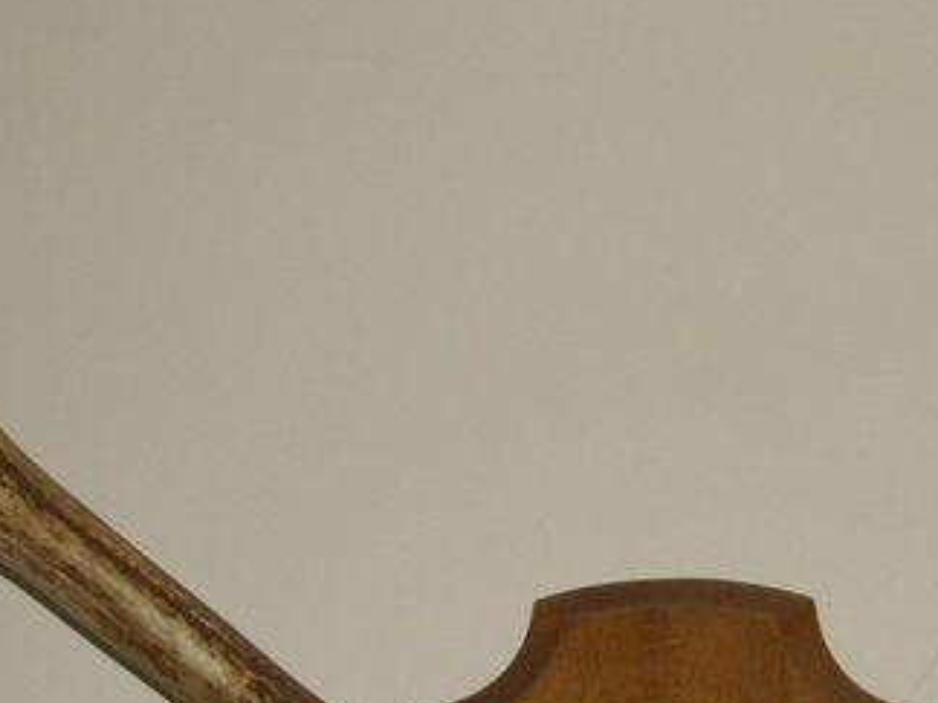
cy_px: 440
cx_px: 730
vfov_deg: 13.3
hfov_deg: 17.6
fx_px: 3008
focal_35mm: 111
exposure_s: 1/50
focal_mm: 6
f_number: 2.7
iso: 160
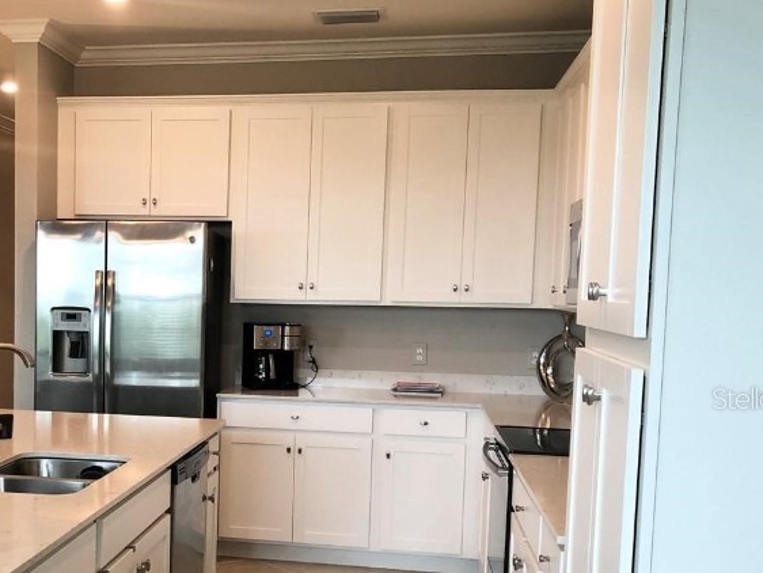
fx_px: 1125
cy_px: 398
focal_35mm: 51
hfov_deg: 36.1
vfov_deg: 28.3
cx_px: 145
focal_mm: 3.99
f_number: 1.8
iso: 32
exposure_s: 1/30
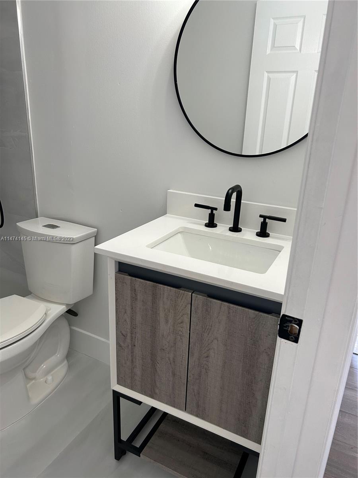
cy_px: 239
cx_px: 179
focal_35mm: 26
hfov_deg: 53.1
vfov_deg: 67.3
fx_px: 359
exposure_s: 1/120
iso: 125
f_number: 1.5
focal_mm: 5.7
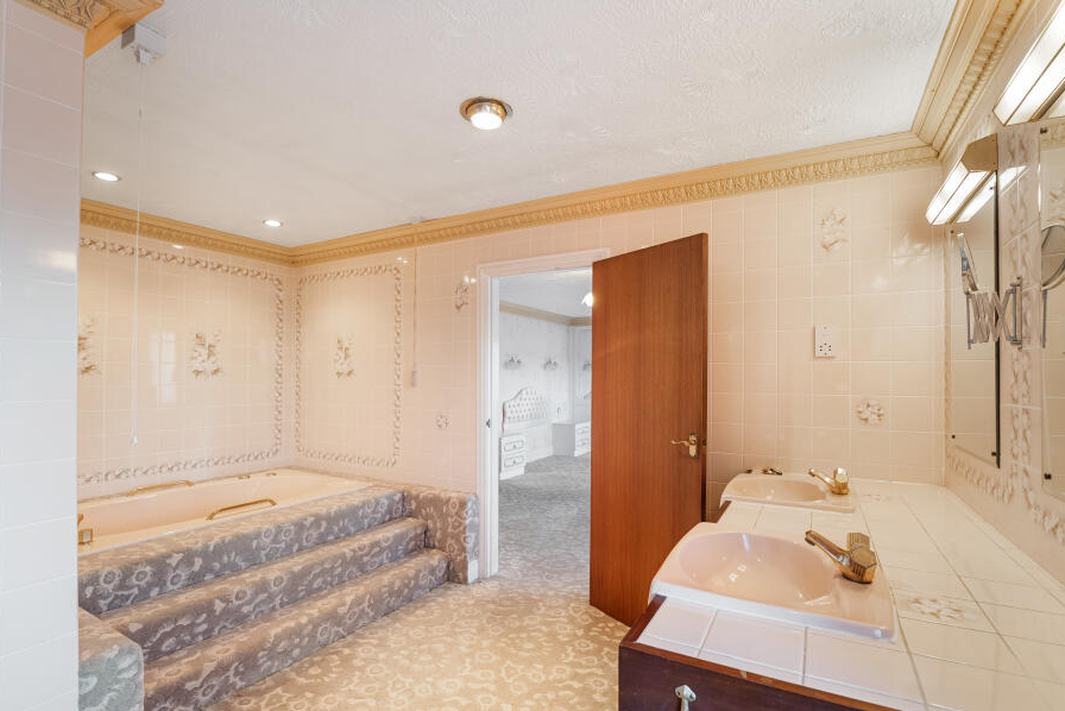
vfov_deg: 73.7
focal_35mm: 16
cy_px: 378
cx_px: 537
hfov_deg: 96.7
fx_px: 473
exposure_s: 1/25
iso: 400
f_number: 6.3
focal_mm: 14
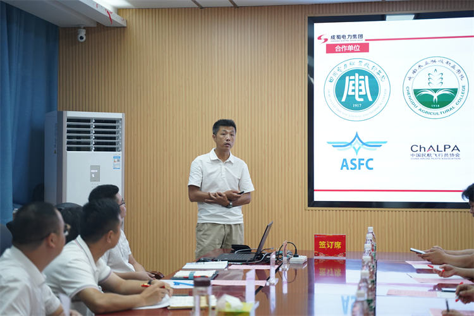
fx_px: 987
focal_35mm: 75
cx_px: 237
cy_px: 158
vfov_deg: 18.2
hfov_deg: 27.0
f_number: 3.2
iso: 3200
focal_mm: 75
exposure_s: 1/640
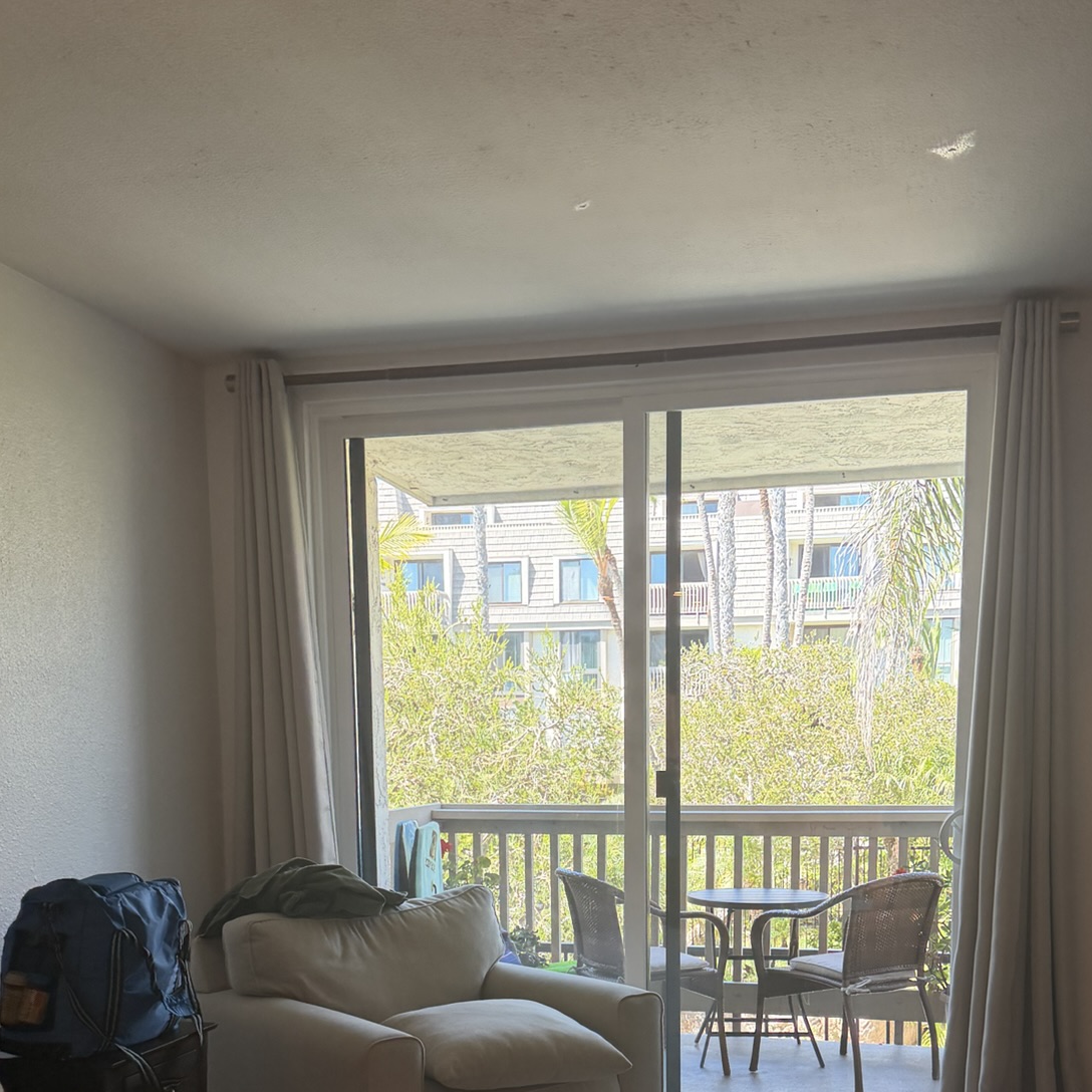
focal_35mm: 39
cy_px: 883
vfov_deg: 40.9
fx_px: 1392
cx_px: 591
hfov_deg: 42.8
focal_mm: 6.76
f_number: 1.78
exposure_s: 1/218
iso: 160
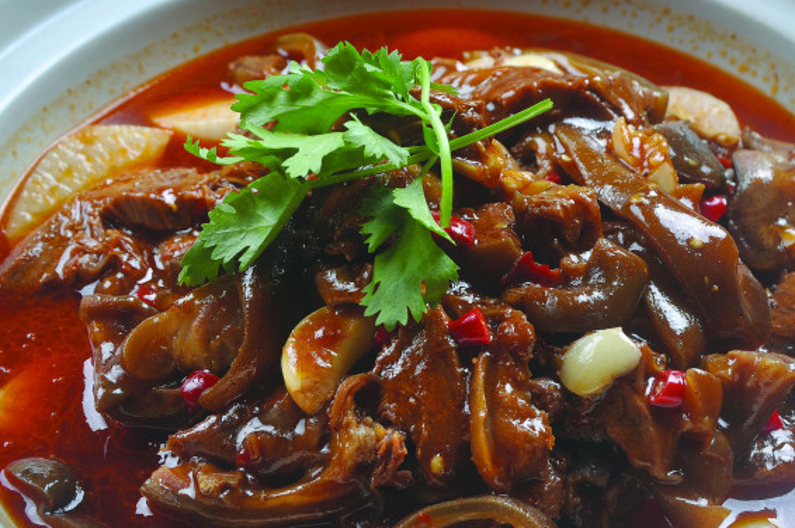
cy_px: 303
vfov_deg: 14.4
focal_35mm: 95
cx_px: 455
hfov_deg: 21.5
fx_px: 2093
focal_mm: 35
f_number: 6.3
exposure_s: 1/80
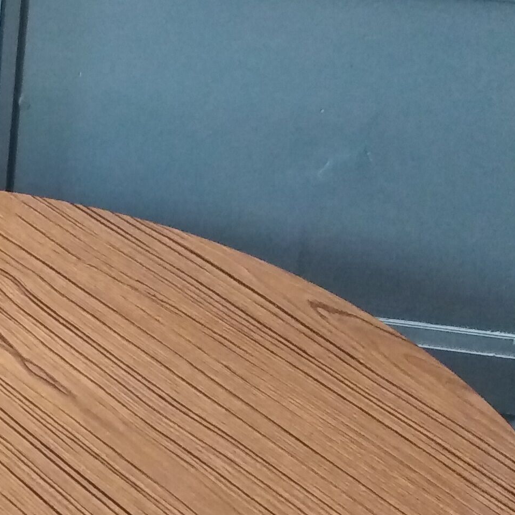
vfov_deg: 17.7
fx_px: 1616
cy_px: 516
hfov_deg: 16.9
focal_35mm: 96
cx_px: -188
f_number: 2.2
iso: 471
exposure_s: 1/20
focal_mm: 3.46
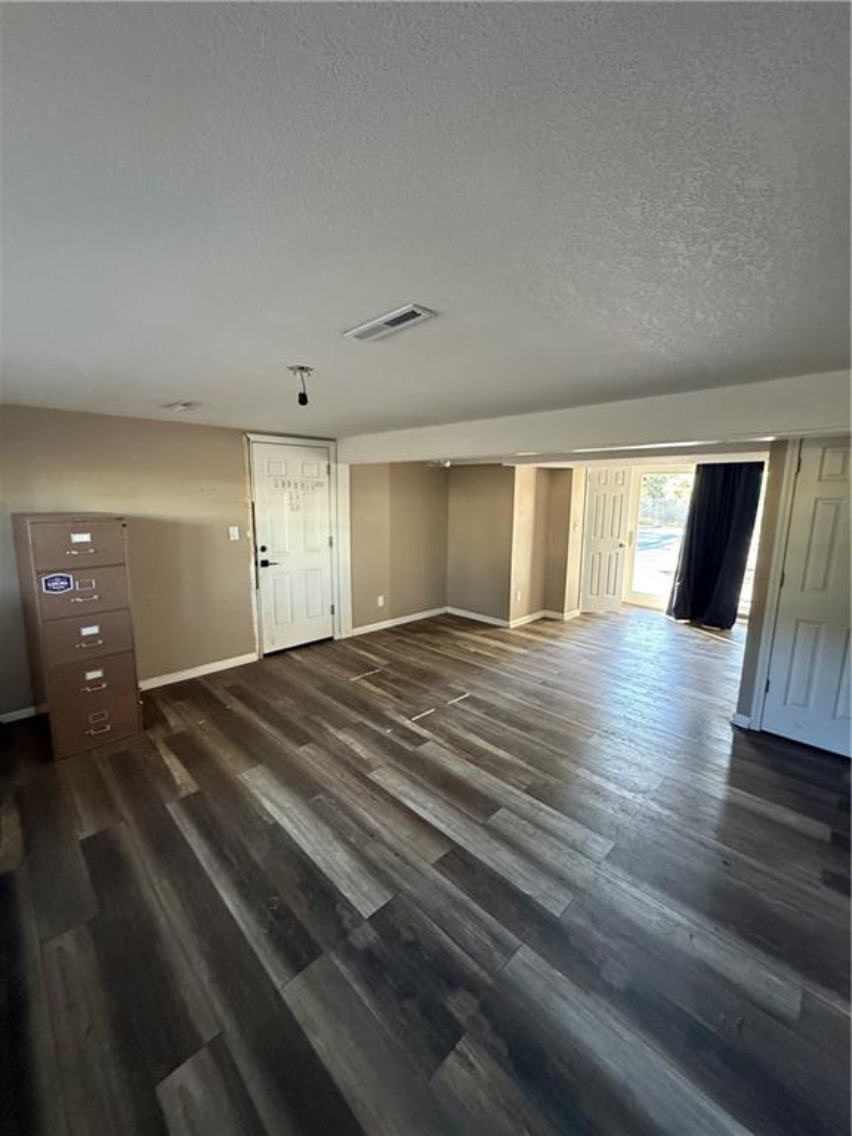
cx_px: 426
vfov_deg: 102.1
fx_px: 459
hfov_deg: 85.7
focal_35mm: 14
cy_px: 568
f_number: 2.2
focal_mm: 2.22
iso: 800
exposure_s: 1/60
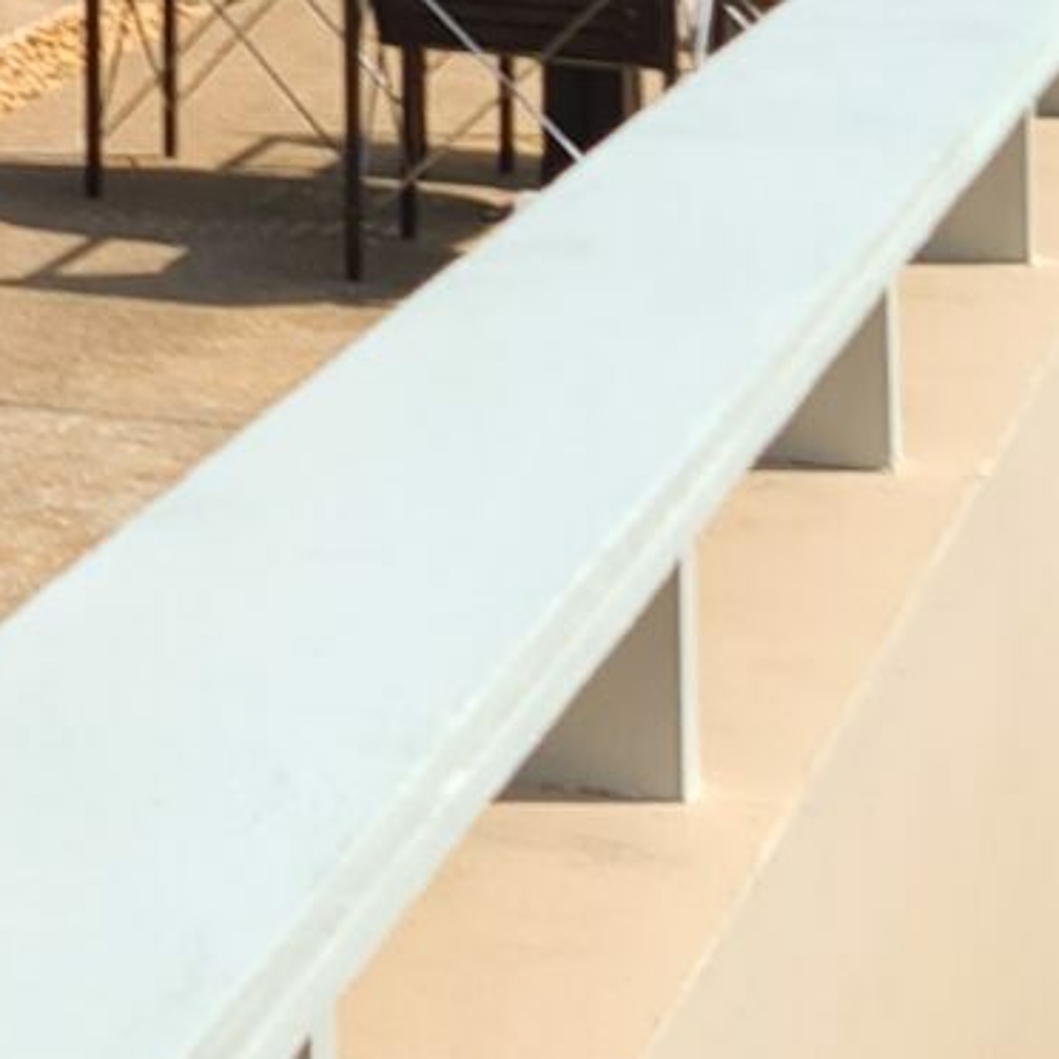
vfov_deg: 10.4
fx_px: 5469
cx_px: -1031
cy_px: -868
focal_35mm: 158
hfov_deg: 10.2
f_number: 1.8
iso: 50
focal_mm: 5.4
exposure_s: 1/2232
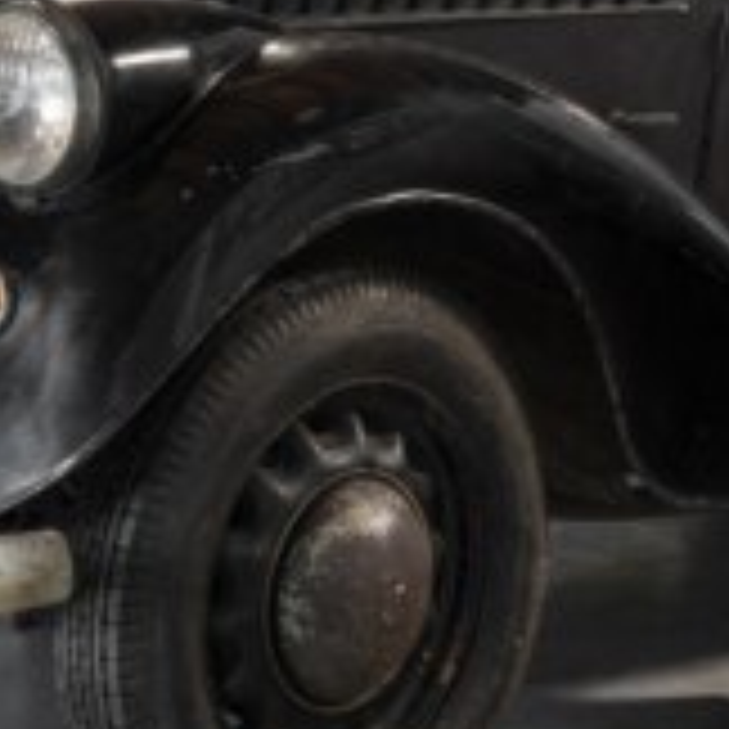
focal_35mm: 165
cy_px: -72
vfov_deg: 10.5
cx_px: 207
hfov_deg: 10.6
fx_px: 3931
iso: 100
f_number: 11
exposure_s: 5
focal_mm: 41
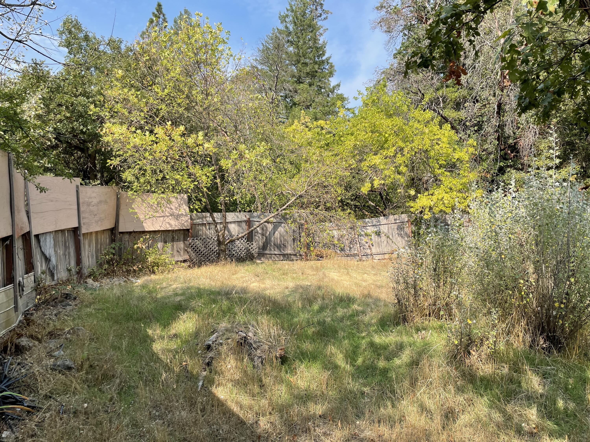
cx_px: 295
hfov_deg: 67.3
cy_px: 221
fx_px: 443
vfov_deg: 53.1
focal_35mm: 26
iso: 32
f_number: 1.6
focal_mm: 4.2
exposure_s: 1/1435
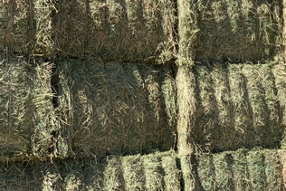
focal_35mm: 113
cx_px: 283
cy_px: 57
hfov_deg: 17.7
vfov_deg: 12.1
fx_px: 898
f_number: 2.4
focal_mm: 6
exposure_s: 1/494
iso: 16
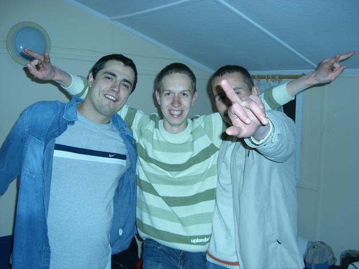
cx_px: 184
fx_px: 404
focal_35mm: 39
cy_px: 133
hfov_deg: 47.9
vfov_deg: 36.8
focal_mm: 6.2
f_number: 2.7
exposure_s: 1/60
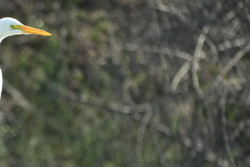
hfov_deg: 3.5
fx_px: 4125
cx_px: -11
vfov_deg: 2.3
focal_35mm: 594
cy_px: 140
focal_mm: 273
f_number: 7.1
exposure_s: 1/2000
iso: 3200
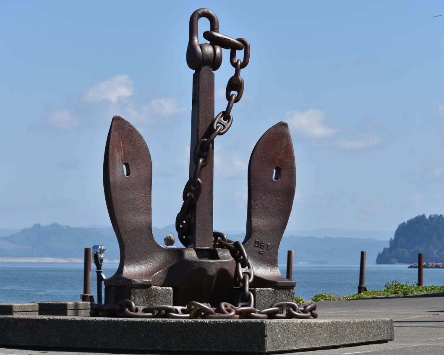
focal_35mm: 142
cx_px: 228
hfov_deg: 13.6
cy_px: 179
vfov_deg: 10.9
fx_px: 1866
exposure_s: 1/320
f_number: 9
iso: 100
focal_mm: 125
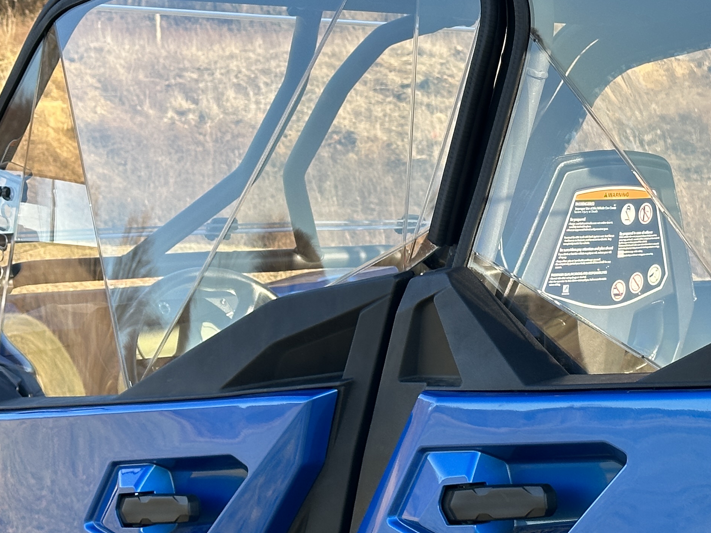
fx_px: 2115
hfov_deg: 18.9
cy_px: 193
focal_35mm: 103
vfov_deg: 14.3
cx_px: 567
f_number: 1.78
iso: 64
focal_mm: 6.86
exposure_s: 1/797
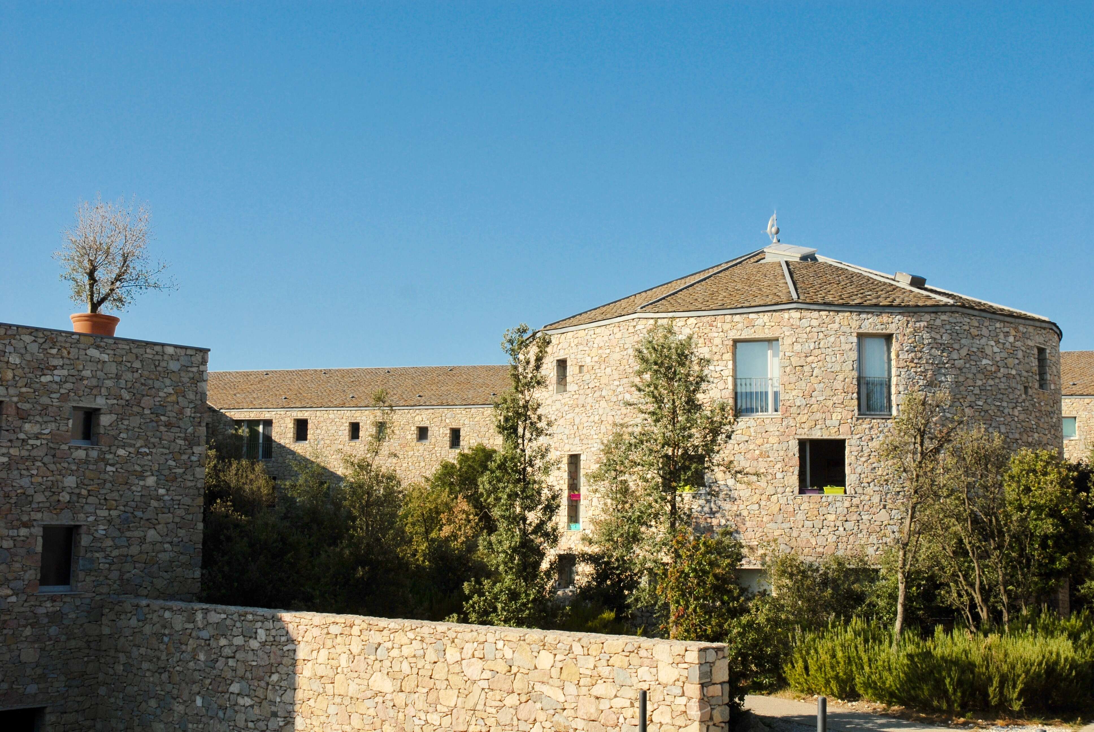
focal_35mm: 44
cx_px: 547
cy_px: 366
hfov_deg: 44.9
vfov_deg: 30.9
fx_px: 1323
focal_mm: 29
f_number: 8
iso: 100
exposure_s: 1/500
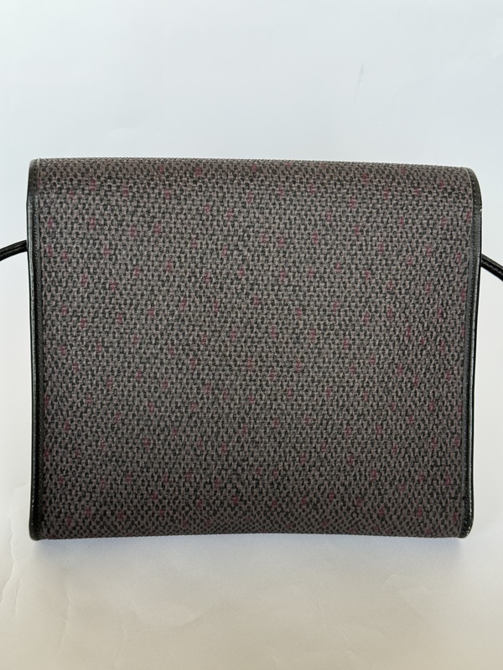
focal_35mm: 48
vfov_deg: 39.7
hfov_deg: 30.3
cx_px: 252
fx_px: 930
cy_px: 335
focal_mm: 6.76
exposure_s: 1/82
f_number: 1.78
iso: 100
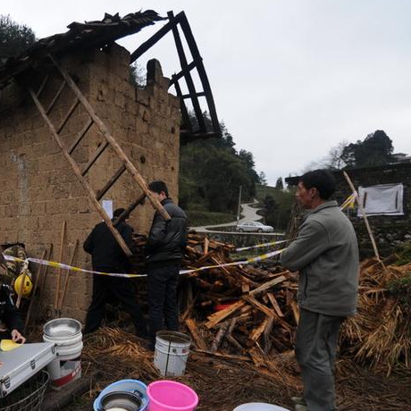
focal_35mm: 26
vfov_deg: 60.2
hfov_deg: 56.9
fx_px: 349
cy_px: 255
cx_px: 88
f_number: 4
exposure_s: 1/320
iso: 200
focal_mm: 10
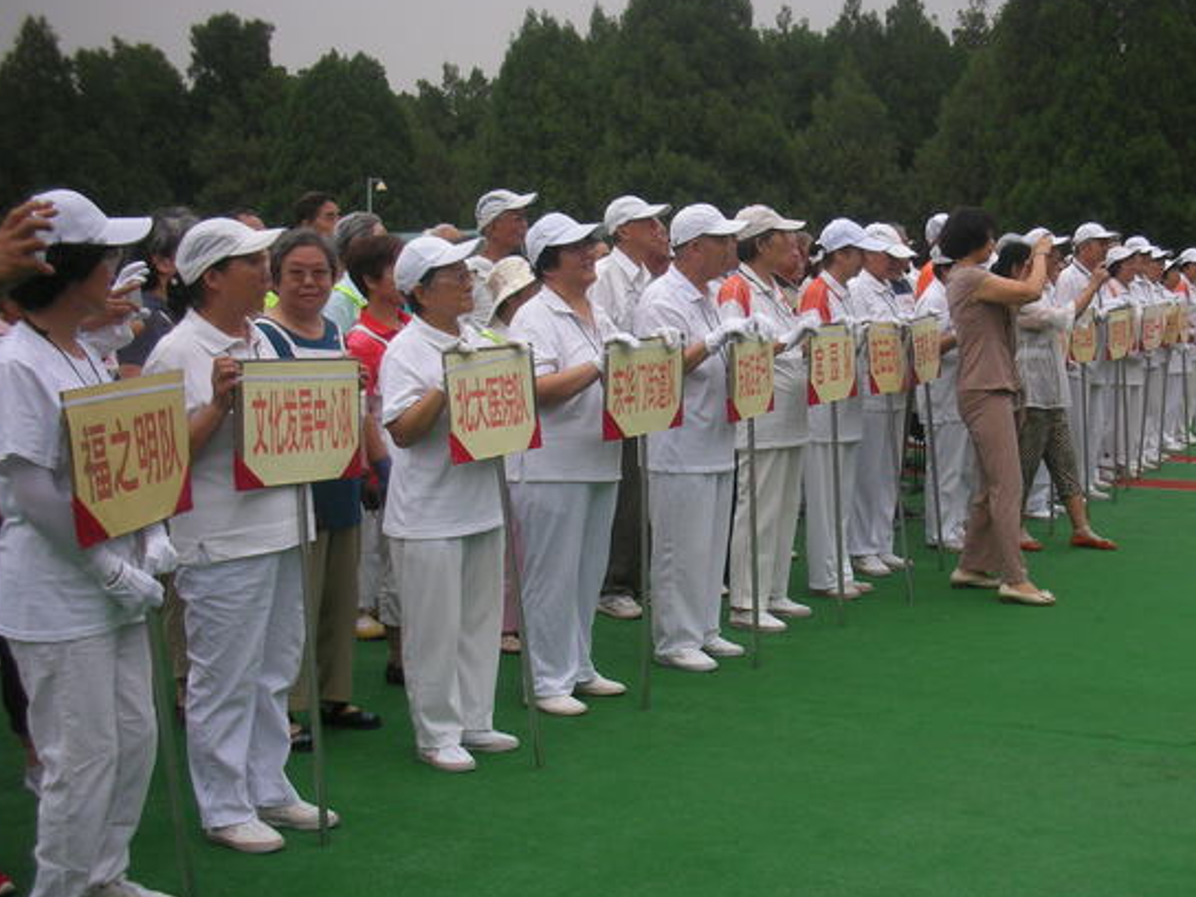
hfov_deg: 41.8
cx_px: 734
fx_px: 1555
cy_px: 551
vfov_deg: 32.1
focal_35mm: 45
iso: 50
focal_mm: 5.8
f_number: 2.8
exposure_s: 1/240
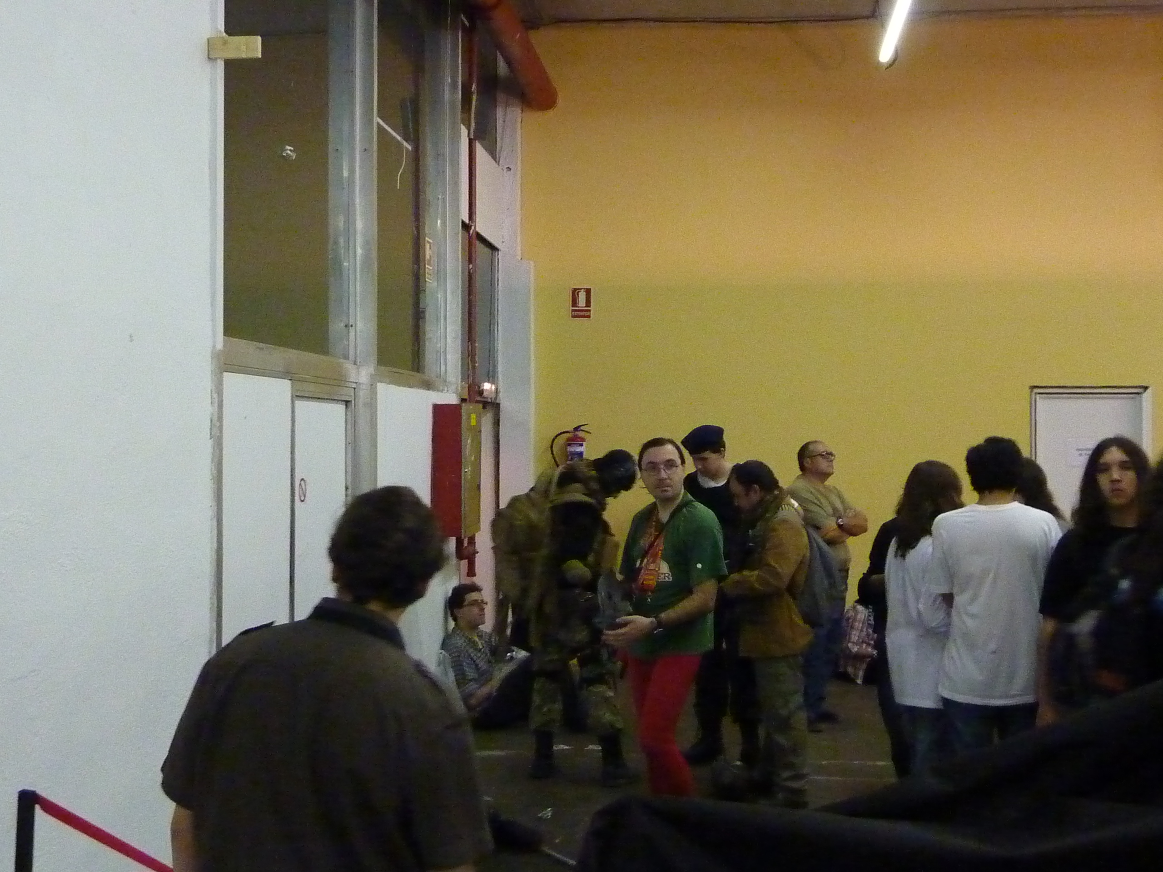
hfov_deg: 42.9
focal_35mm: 44
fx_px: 1478
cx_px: 582
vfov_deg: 32.9
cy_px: 436
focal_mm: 5
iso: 800
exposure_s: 1/30
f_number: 3.4
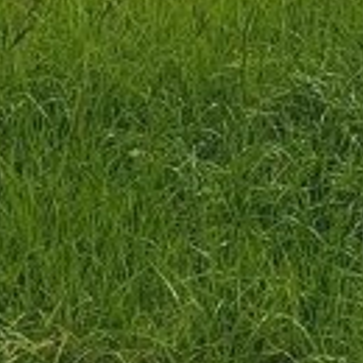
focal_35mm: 167
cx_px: 408
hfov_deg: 10.3
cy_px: -665
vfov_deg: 8.9
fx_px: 1981
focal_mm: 6.7
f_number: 1.8
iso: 16
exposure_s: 1/149
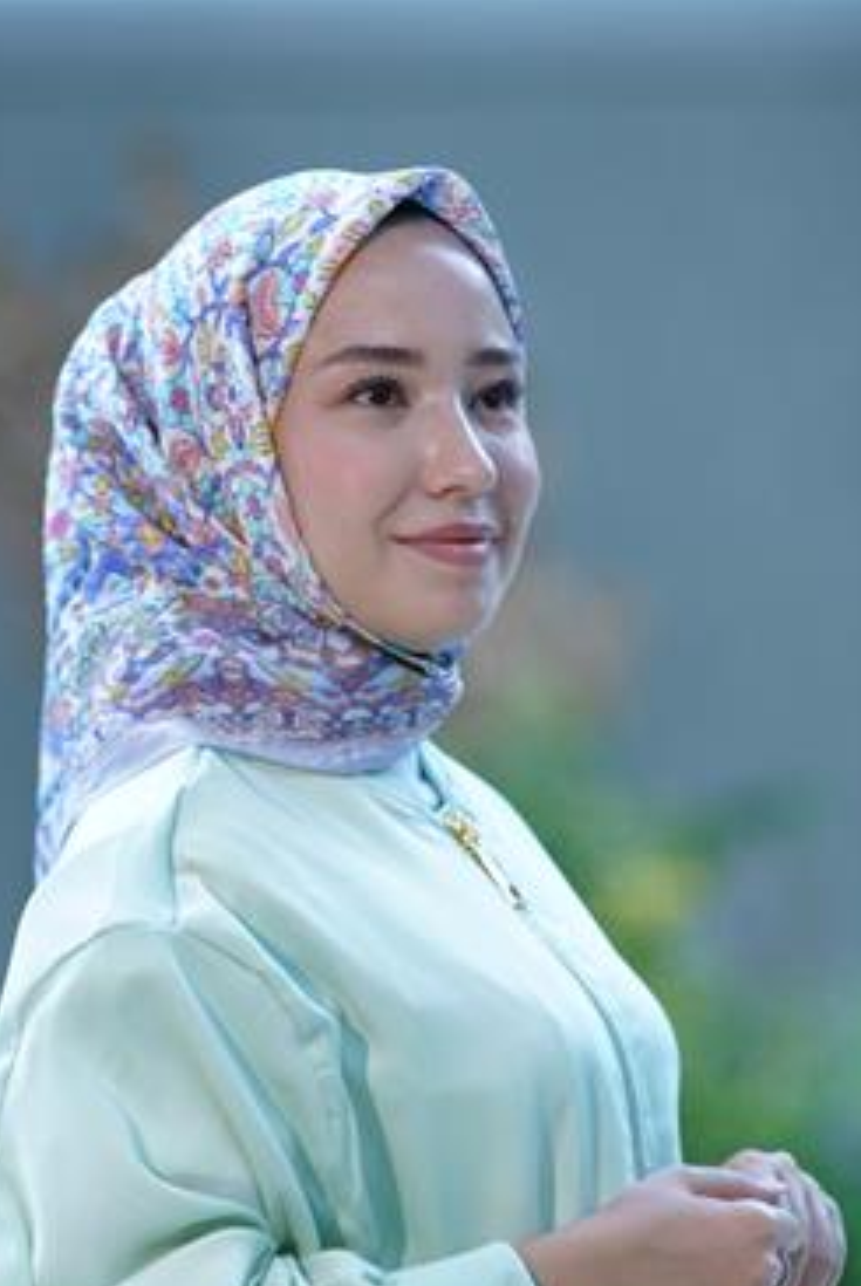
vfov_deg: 11.4
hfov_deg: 7.6
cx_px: 351
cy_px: 741
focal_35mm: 180
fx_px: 6439
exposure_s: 1/200
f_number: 3.2
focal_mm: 142
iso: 640
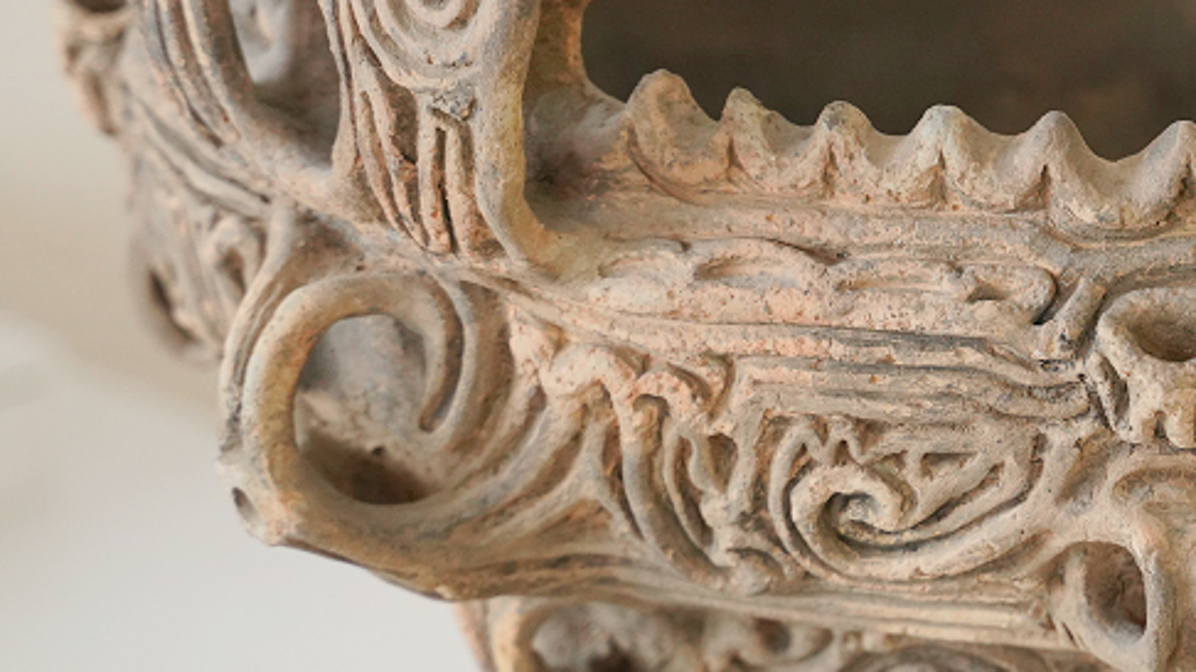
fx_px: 6150
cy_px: 54
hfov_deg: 11.0
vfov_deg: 6.2
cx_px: 1248
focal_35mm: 194
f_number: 3.5
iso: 1600
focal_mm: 75
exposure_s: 1/160
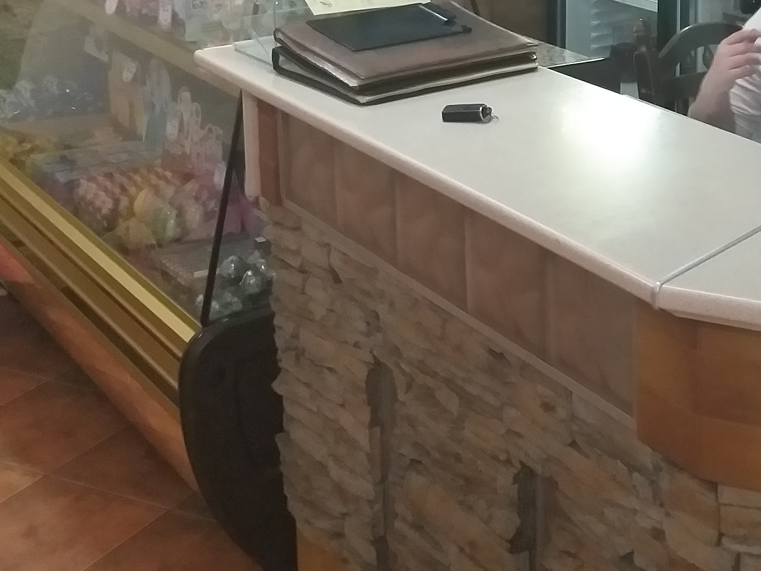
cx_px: 699
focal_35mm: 64
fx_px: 1407
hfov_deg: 28.9
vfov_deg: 21.9
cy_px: -28
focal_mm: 3.93
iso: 500
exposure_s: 1/20
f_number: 1.7
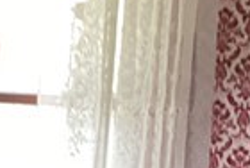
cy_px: 318
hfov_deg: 8.5
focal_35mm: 235
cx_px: -173
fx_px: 1635
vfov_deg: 5.8
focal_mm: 3.3
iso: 200
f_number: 2.4
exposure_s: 1/60
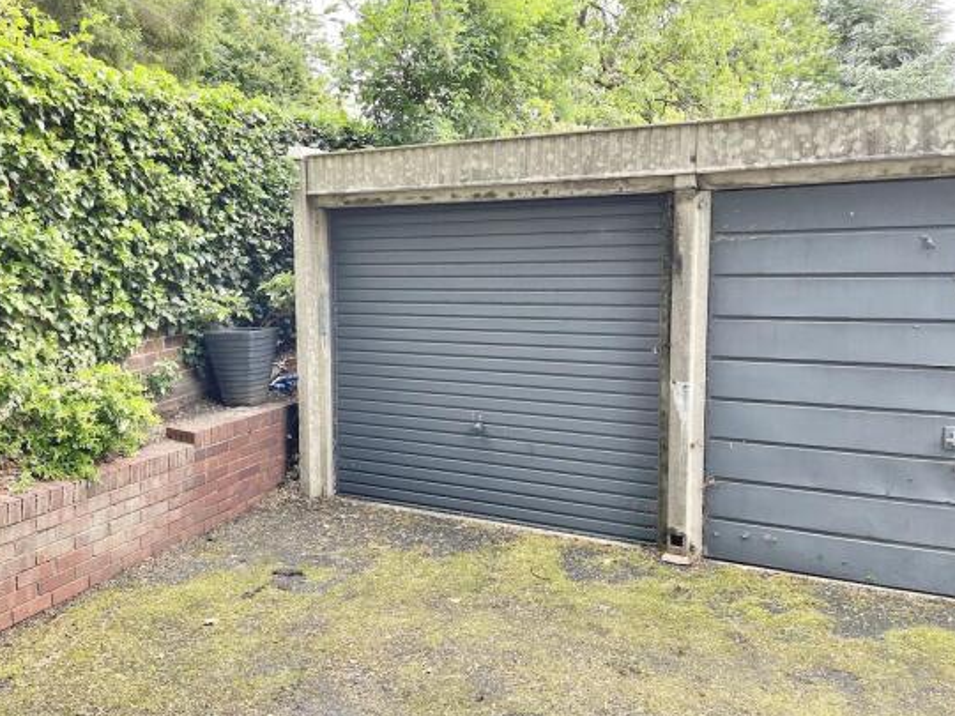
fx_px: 745
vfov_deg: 51.3
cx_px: 466
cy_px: 344
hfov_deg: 65.3
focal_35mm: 27
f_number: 1.6
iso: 50
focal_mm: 5.1
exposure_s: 1/121
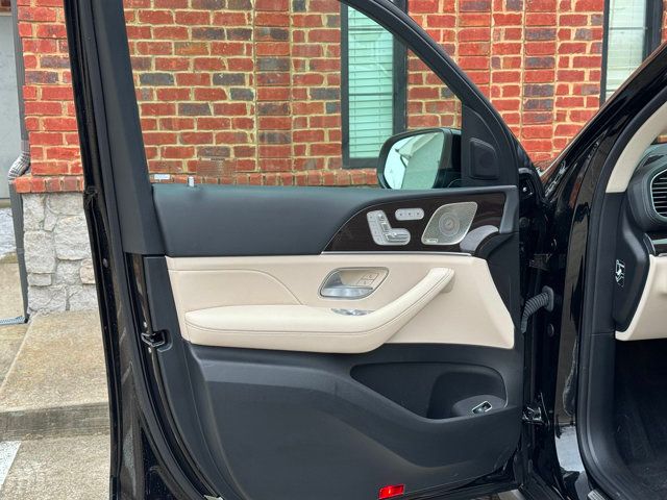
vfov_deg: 30.3
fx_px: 925
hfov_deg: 39.7
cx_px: 334
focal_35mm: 48
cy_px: 250
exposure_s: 1/121
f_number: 1.78
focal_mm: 6.76
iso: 80
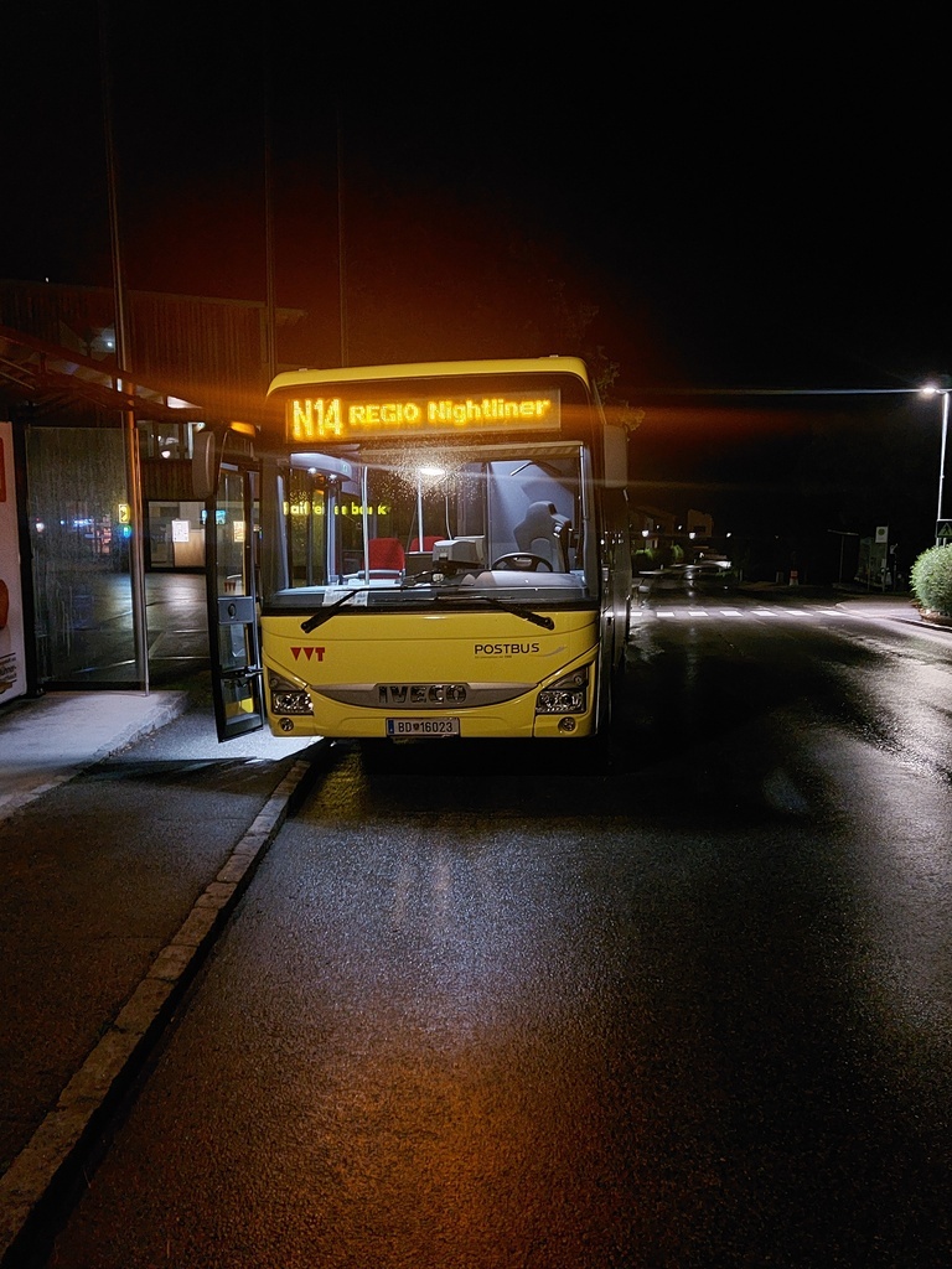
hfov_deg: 56.8
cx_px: 476
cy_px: 634
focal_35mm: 24
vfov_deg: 71.6
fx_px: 880
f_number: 1.8
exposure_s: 1/14
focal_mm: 5.23
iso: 500
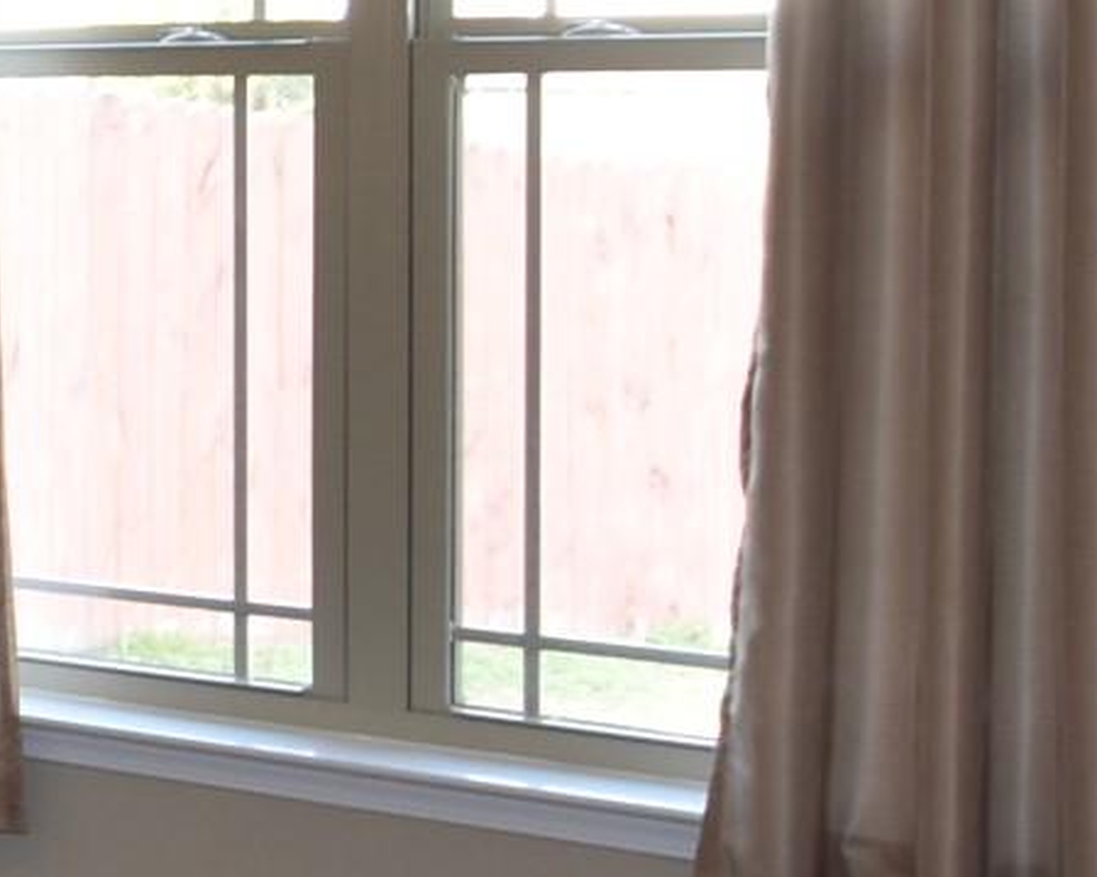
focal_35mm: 94
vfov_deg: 16.2
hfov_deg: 15.4
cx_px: -1225
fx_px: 3051
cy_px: 156
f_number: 4
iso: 360
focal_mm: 10
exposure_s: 1/60
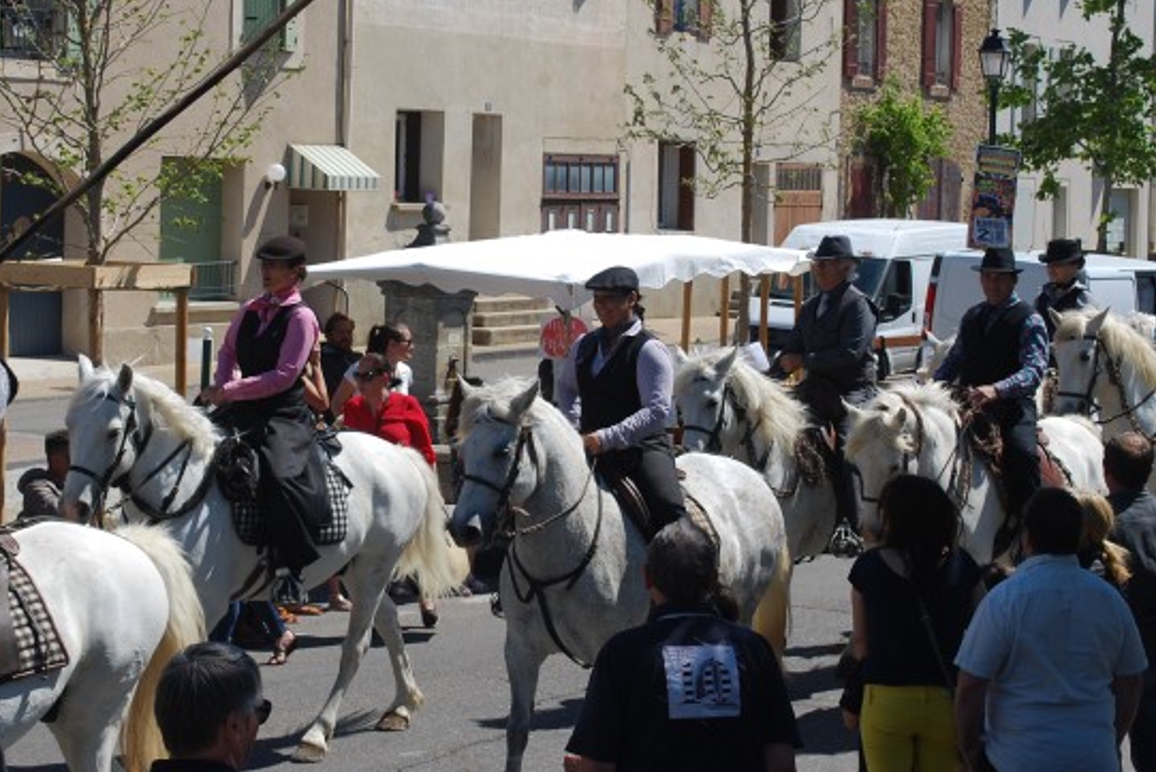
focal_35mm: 80
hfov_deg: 25.3
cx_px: 462
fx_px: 2569
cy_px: 217
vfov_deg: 17.0
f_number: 8
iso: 100
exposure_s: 1/250
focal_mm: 36
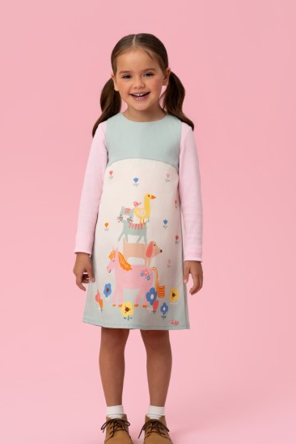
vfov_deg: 19.5
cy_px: 223
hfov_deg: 13.0
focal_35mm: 105
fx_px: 1295
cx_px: 139
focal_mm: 75
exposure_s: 1/125
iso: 100
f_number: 6.3
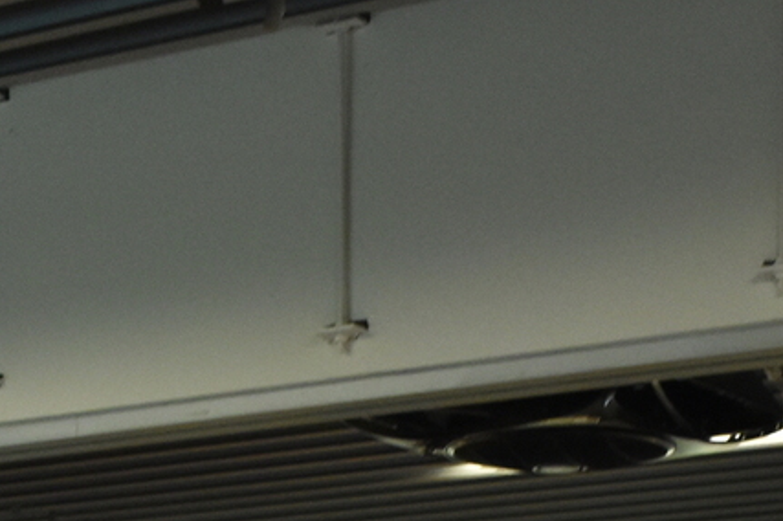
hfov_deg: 13.1
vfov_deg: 8.2
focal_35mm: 155
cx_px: -2
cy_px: 1159
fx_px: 3374
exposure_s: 1/50
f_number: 7.1
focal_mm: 23
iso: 1600
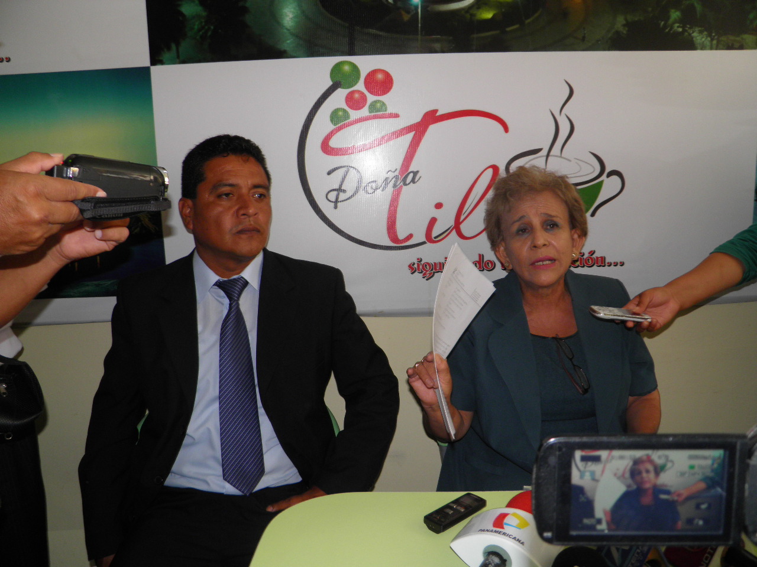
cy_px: 284
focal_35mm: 28
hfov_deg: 63.4
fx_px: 612
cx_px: 378
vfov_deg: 49.7
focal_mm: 4.9
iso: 100
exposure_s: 1/30
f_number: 2.8
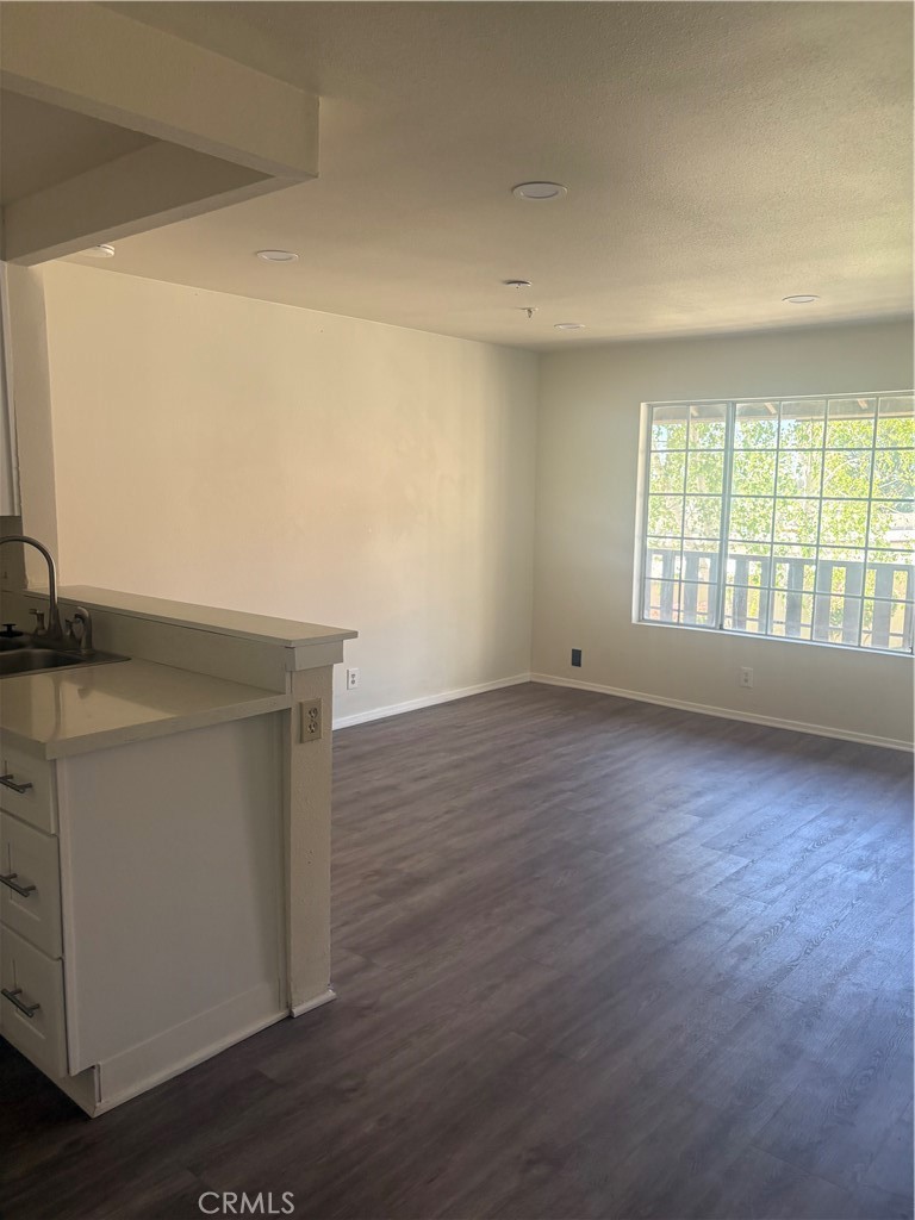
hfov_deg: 53.1
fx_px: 916
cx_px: 458
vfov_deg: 67.3
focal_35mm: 26
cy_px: 610
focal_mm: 5.96
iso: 125
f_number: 1.6
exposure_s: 1/193
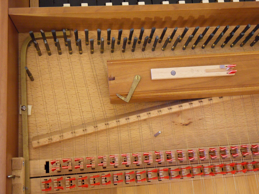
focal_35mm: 45
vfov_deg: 32.2
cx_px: 130
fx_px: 337
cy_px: 97
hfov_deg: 42.1
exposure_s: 1/15
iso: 400
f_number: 4.2
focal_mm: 7.9
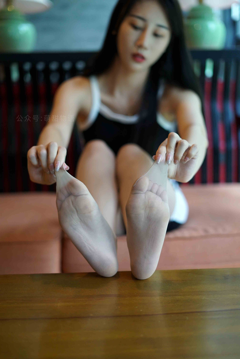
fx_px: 499
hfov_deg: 27.0
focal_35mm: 50
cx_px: 120
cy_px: 180
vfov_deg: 39.6
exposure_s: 1/500
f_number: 2
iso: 640
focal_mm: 50
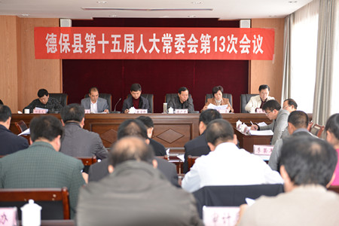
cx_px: 170
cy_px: 113
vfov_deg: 24.2
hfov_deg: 35.6
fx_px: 527
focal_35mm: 56
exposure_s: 1/125
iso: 320
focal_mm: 56
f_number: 2.8
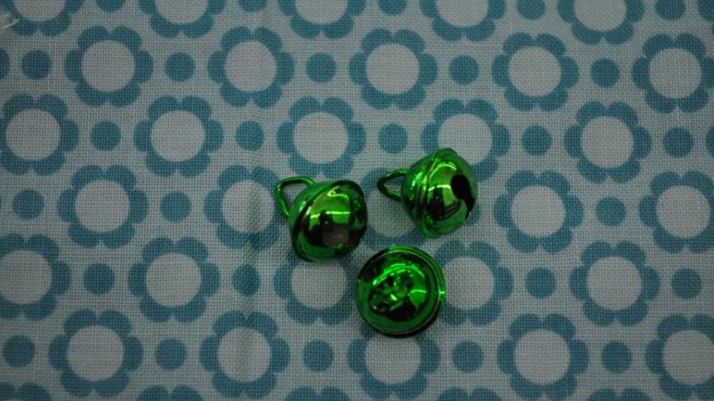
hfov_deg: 33.3
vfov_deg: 19.1
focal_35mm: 63
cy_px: 237
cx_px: 357
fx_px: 1193
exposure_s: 1/100
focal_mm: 40
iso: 400
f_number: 5.3
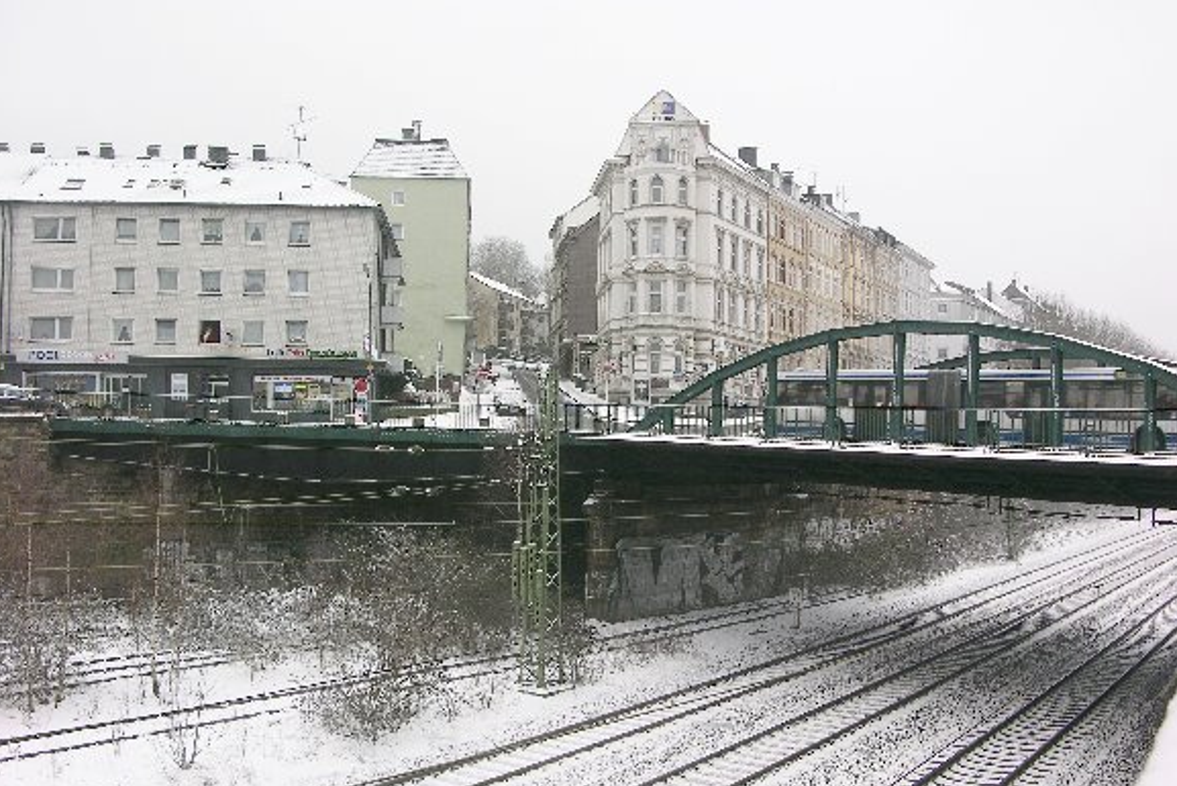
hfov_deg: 51.9
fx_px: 1210
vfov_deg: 35.9
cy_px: 427
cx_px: 586
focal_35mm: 37
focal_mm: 8.9
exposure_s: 1/54.4
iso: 50
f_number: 5
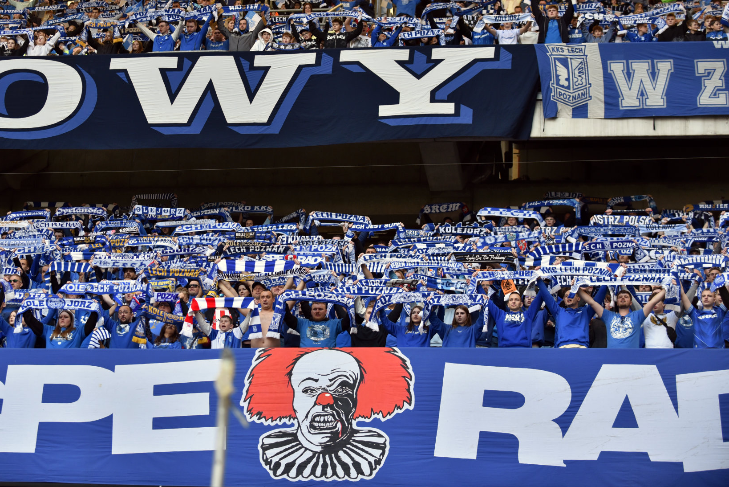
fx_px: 2127
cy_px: 196
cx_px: 298
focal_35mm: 105
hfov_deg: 19.4
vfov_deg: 13.0
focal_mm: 86
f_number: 2.8
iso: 500
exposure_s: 1/1000
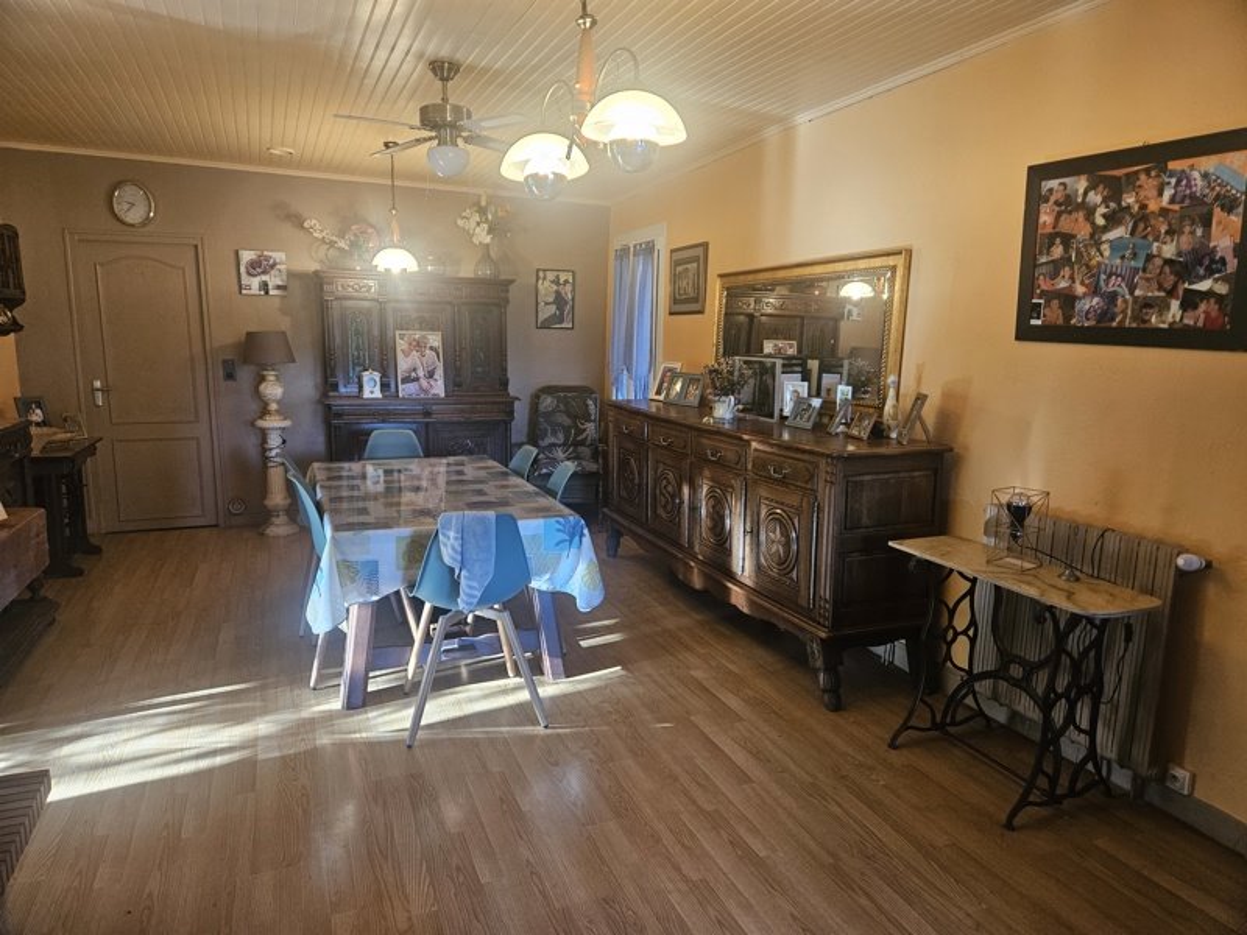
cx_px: 624
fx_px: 829
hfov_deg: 73.9
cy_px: 468
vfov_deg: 58.9
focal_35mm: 23
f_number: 1.8
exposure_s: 1/100
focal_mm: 5.4
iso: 400
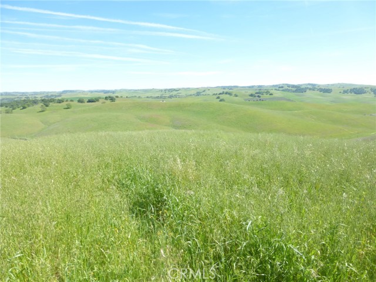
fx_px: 261
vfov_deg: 56.8
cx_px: 188
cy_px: 141
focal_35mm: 24
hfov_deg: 71.6
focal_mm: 4.3
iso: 100
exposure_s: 1/400
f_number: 4
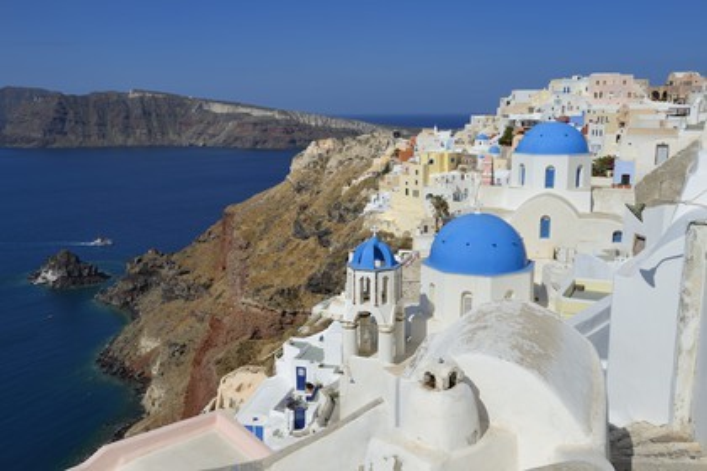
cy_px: 236
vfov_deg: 41.1
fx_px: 628
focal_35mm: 32
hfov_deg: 58.7
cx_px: 354
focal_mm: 32
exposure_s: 1/250
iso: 100
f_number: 10
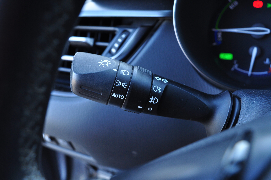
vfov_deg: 36.8
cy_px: 90
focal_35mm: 36
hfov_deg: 53.2
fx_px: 271
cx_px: 136
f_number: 5.6
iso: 500
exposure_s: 1/40
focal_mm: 24
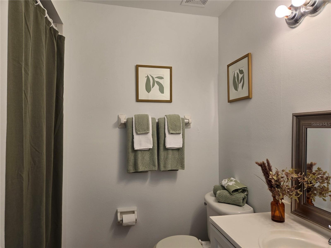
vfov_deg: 58.9
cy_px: 124
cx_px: 166
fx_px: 220
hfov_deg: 73.9
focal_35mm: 23
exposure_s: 1/120
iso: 64
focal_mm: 5.4
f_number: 1.8
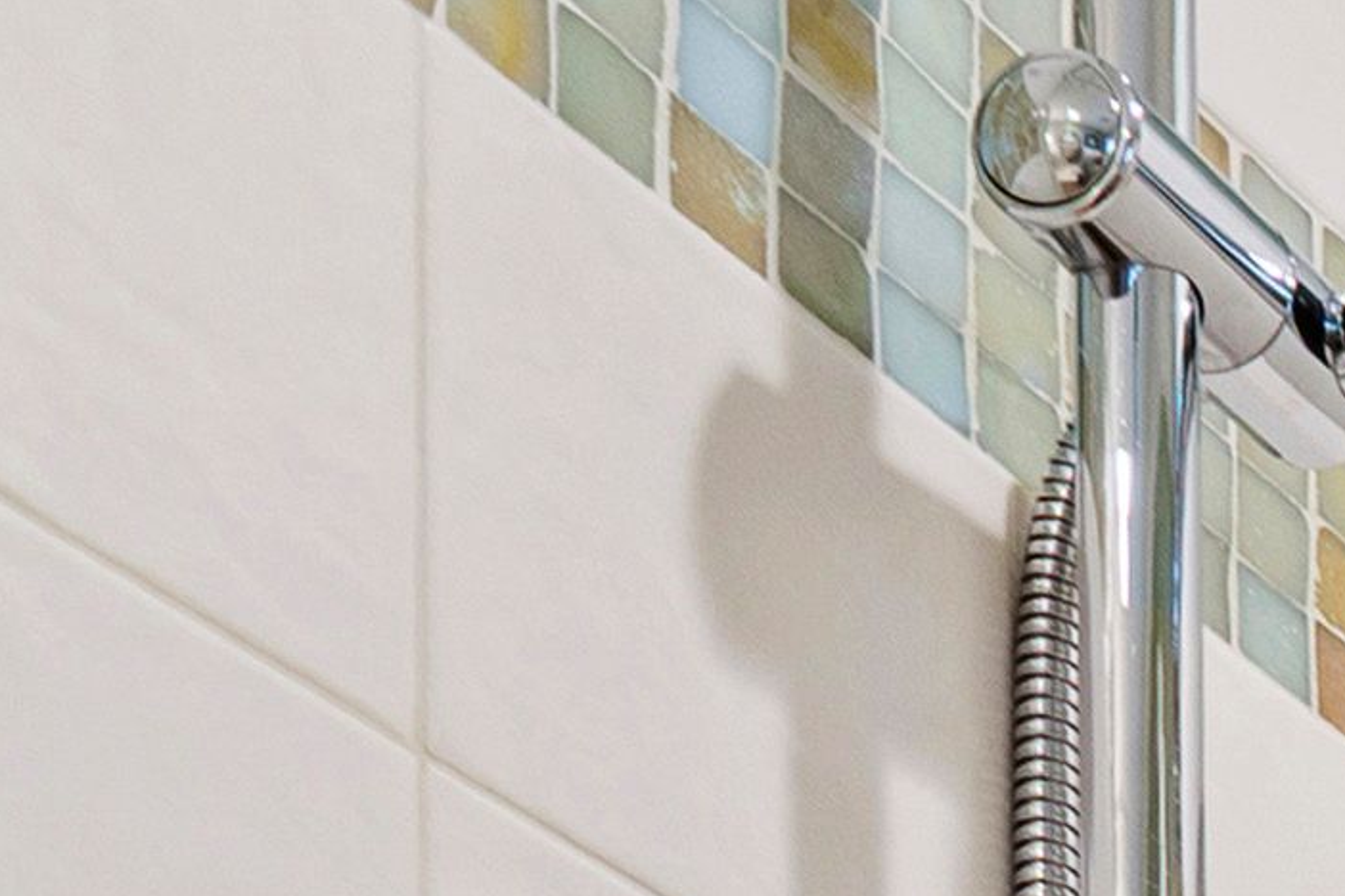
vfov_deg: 7.8
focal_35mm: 119
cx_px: 3947
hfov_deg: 11.3
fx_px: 4446
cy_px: 3521
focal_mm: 10
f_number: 8
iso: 100
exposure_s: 1/1.67
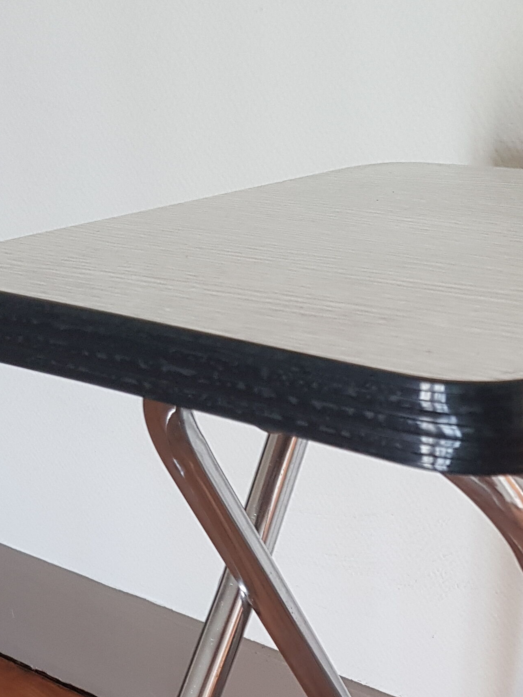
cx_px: 390
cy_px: 784
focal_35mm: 61
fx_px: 1229
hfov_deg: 23.8
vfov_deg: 28.5
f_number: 1.7
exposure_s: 1/50
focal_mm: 4.2
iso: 160
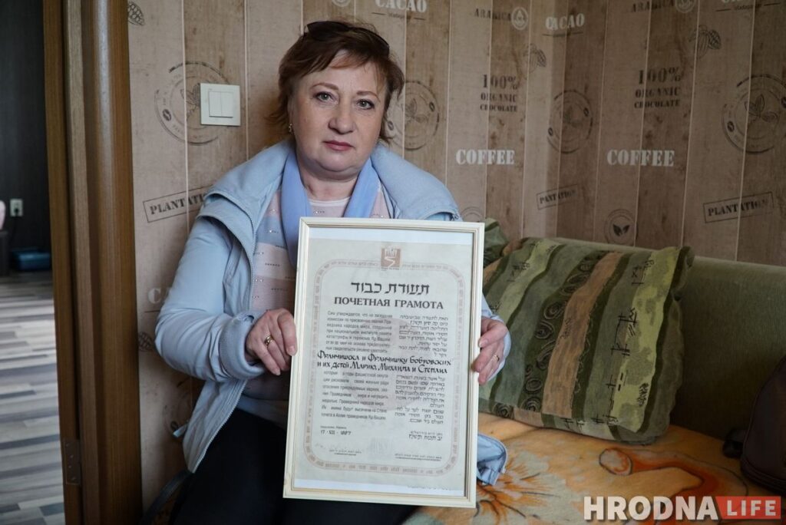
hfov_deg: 57.2
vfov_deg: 40.0
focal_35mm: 33
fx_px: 721
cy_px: 262
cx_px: 393
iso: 1000
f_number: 4
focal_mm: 22
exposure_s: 1/60
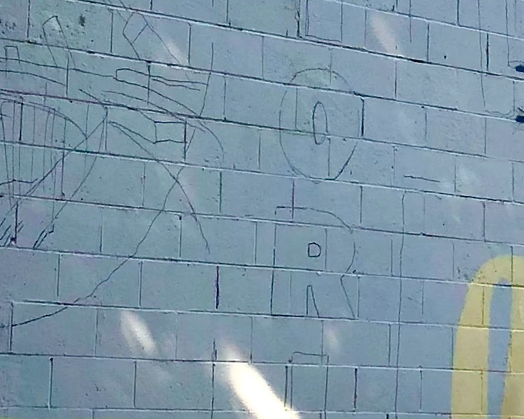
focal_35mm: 150
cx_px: 627
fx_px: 2326
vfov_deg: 10.2
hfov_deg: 12.5
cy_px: -14
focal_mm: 3.99
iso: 20
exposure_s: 1/972
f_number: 1.8
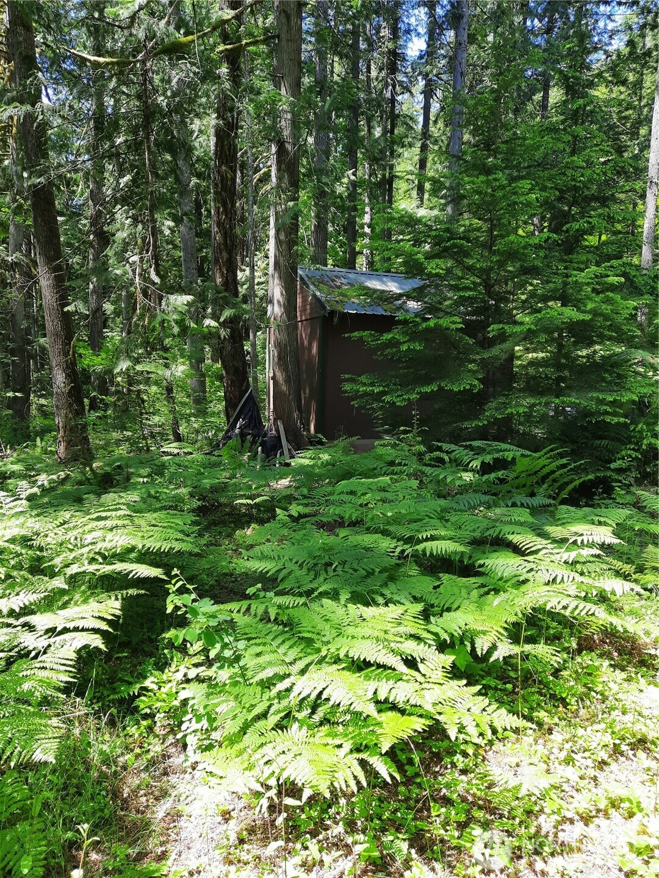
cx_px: 330
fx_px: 635
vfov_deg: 69.4
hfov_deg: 54.9
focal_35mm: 25
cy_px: 439
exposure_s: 1/193
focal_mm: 4.6
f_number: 2
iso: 32
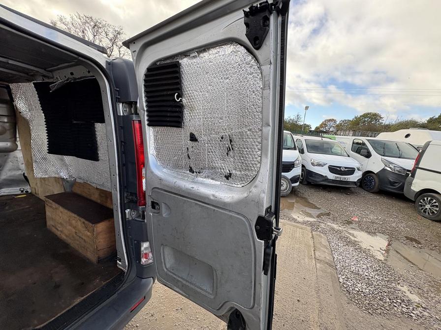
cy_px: 165
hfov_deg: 102.1
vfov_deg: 85.7
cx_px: 220
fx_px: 178
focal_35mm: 14
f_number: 2.2
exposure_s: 1/208
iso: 40
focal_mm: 2.22
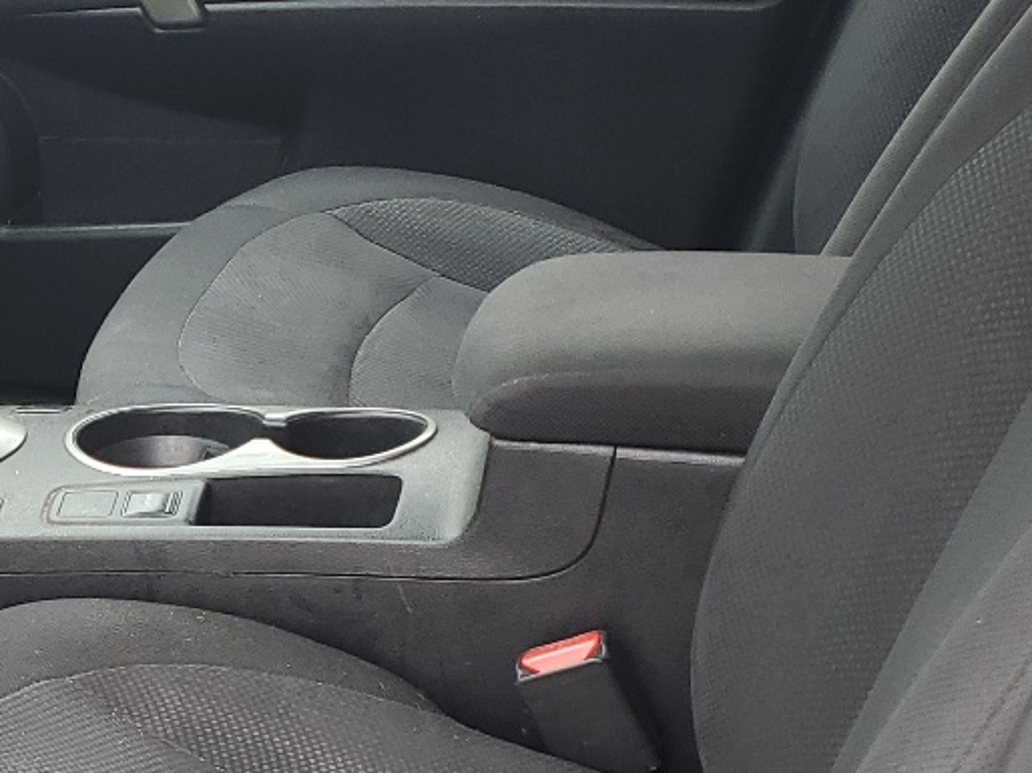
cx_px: -100
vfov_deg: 17.9
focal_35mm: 81
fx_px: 2414
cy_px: 689
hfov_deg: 22.8
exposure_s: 1/120
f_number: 1.5
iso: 51
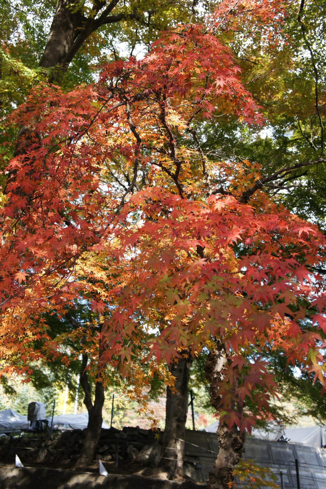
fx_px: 571
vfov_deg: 46.4
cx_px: 163
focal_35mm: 42
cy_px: 244
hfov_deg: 31.9
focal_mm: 28
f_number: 6.3
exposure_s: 1/125
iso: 200
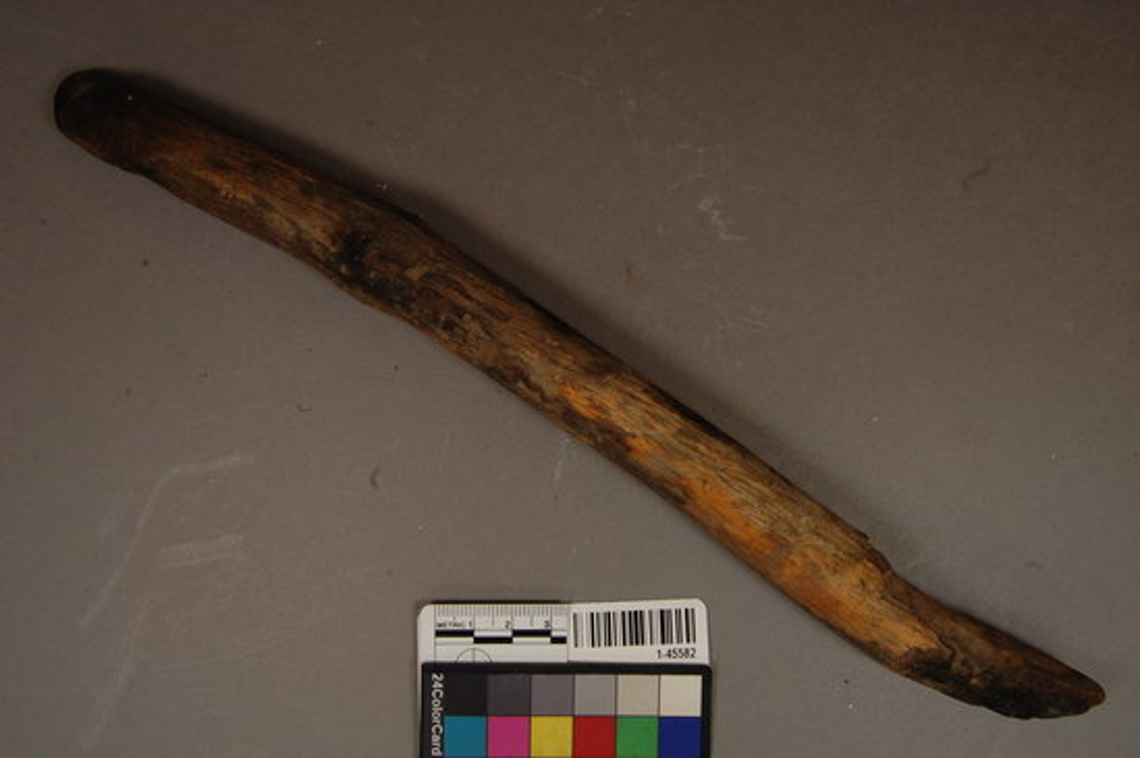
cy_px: 379
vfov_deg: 38.3
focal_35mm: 34
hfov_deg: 55.1
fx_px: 1091
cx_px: 570
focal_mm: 23
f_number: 14
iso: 200
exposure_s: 1/25
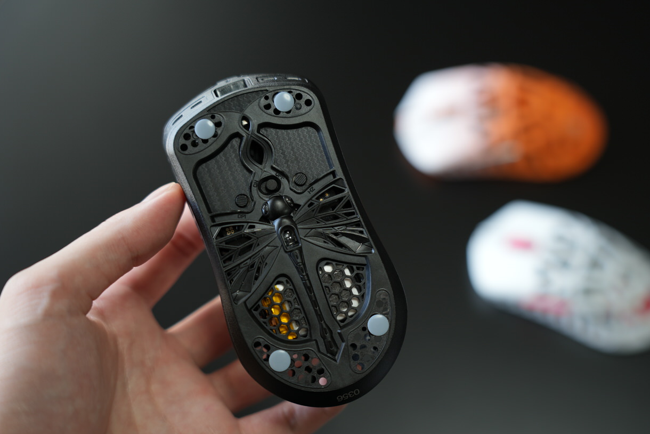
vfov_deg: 22.7
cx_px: 361
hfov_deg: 33.4
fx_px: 1081
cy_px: 253
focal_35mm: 60
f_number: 2.8
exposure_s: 1/60
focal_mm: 48.7
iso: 160
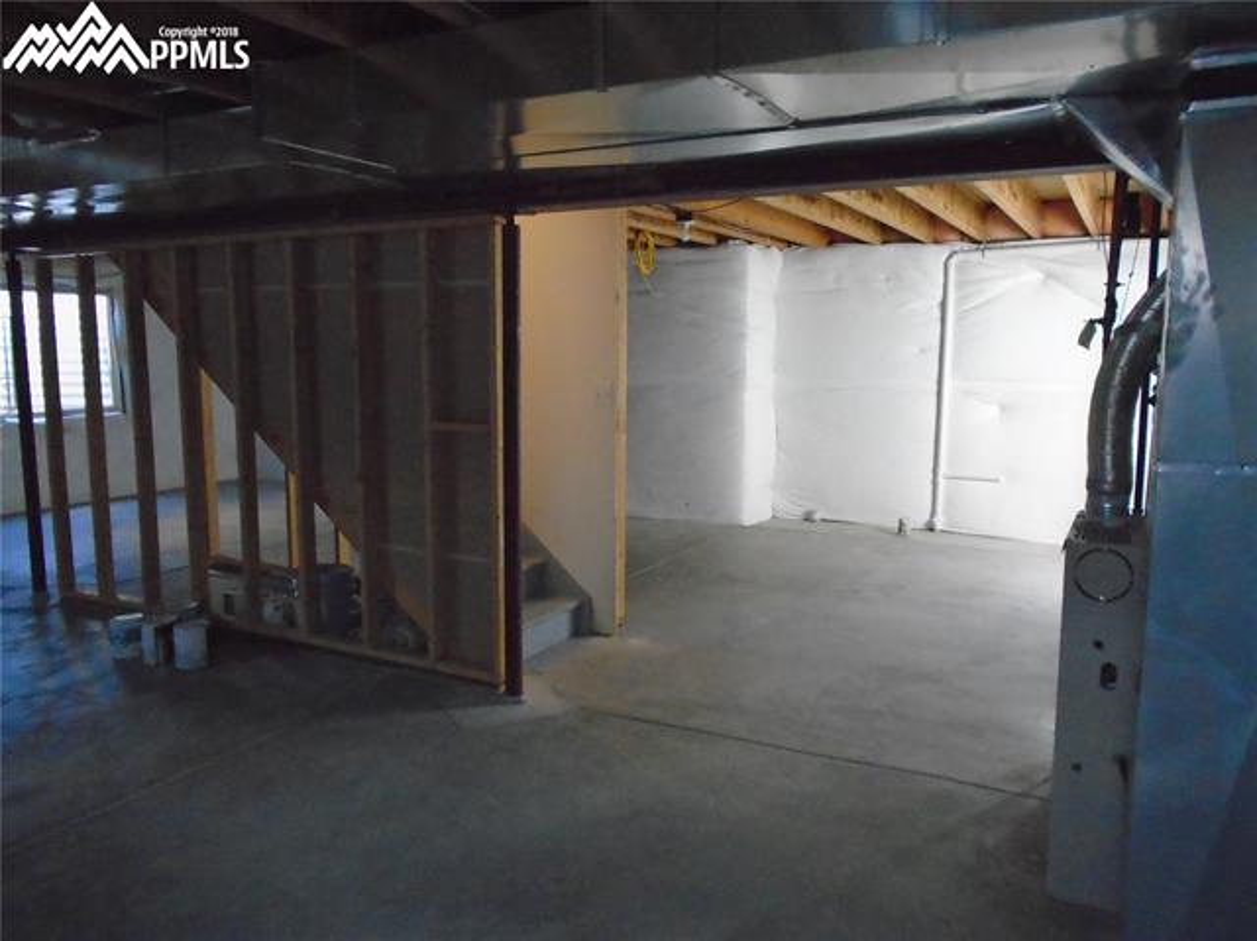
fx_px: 943
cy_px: 470
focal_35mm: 26
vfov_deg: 53.0
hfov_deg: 67.3
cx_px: 628
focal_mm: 4.6
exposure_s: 1/60
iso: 1000
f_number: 3.2
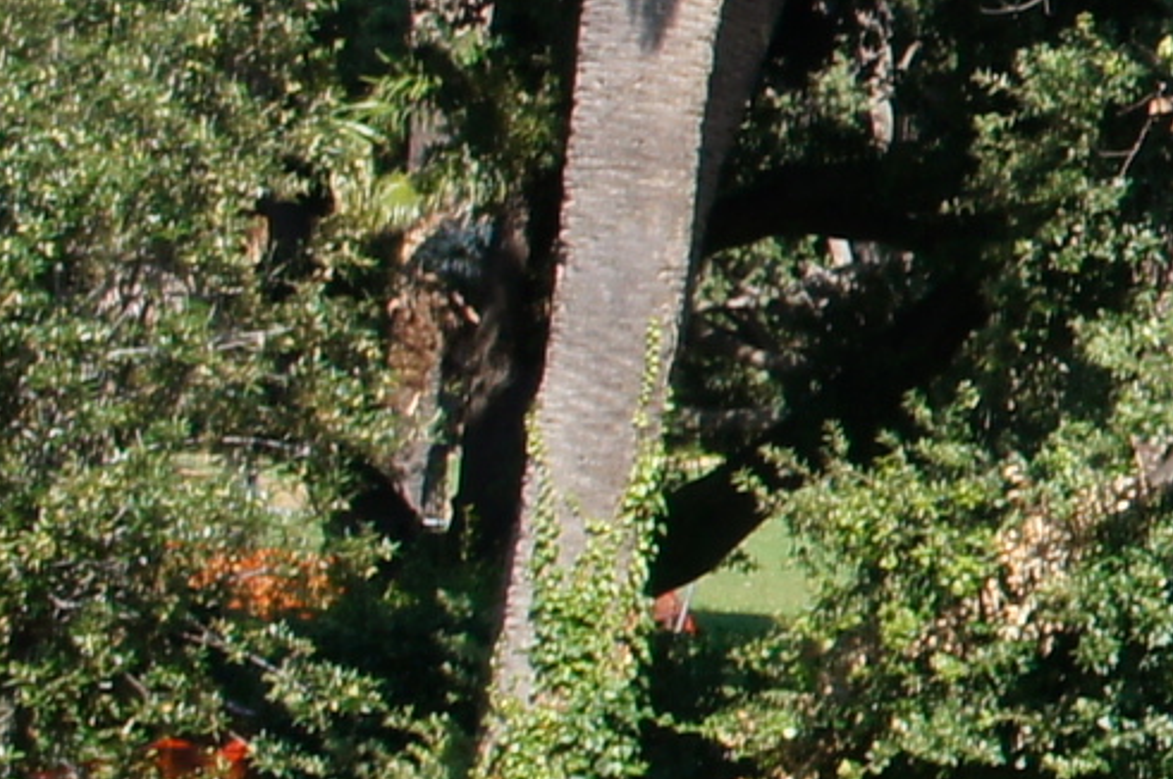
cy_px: -74
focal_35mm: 273
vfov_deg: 5.0
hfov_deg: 6.7
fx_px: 8872
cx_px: 3713
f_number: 13
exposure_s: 1/125
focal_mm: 25
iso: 200
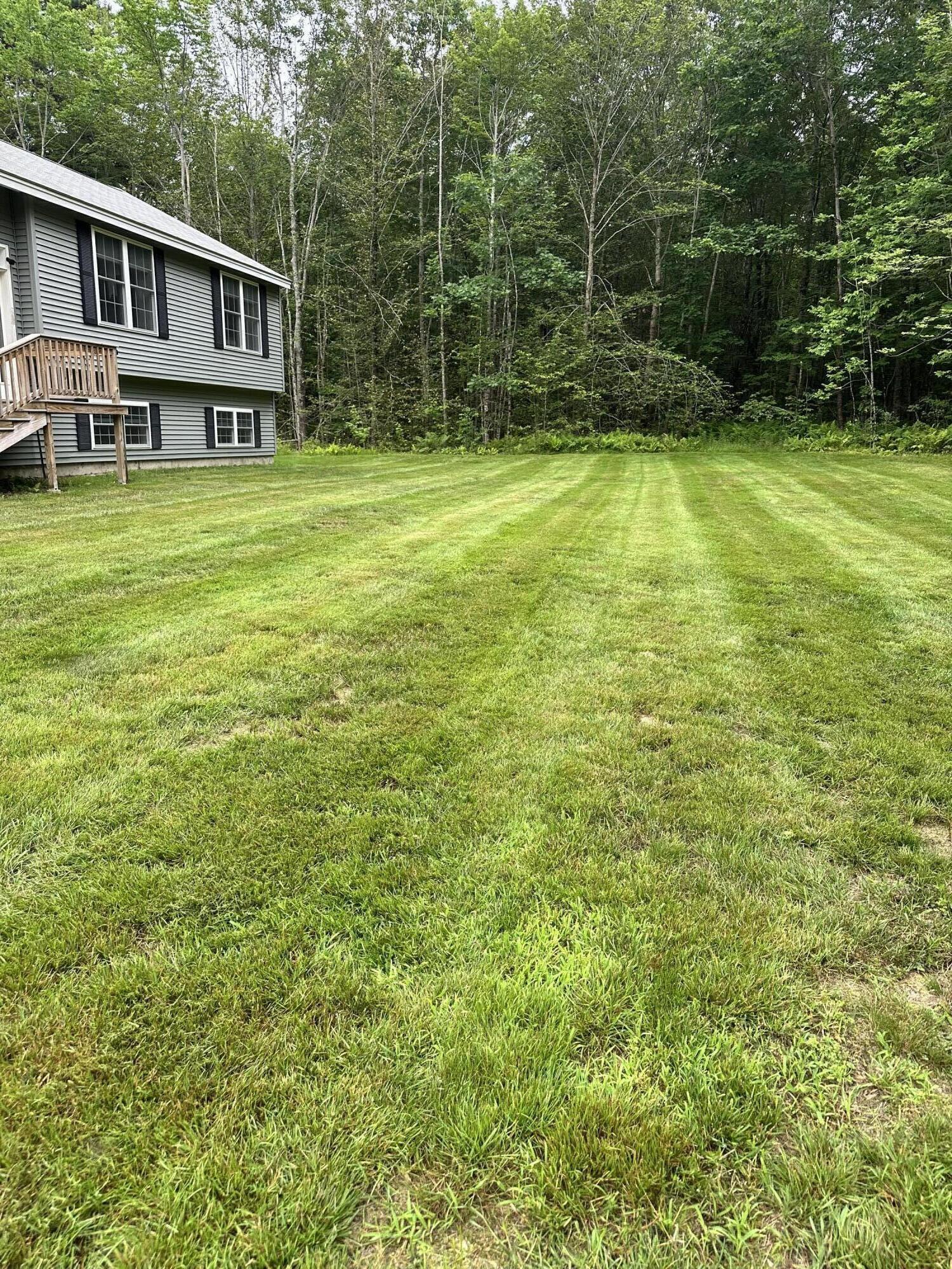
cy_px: 634
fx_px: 880
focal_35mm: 24
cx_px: 476
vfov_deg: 71.6
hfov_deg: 56.8
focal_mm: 6.86
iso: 80
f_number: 1.78
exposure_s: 1/654
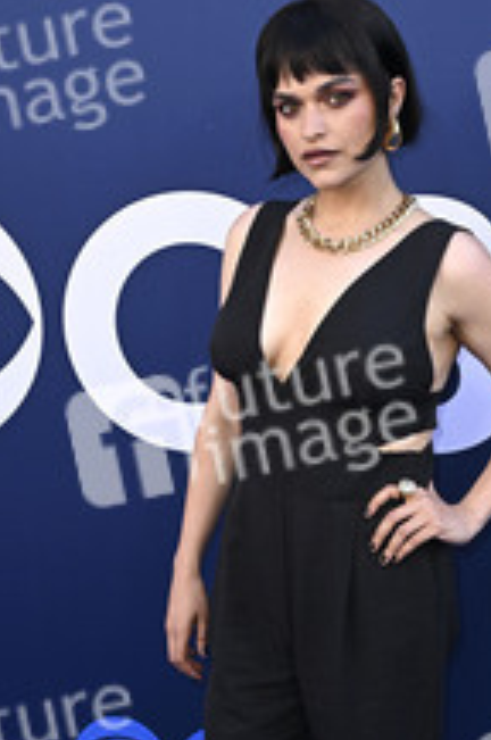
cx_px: 341
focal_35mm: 72
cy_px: 597
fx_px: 1478
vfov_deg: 27.5
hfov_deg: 18.8
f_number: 5.6
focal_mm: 39
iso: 400
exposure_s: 1/200
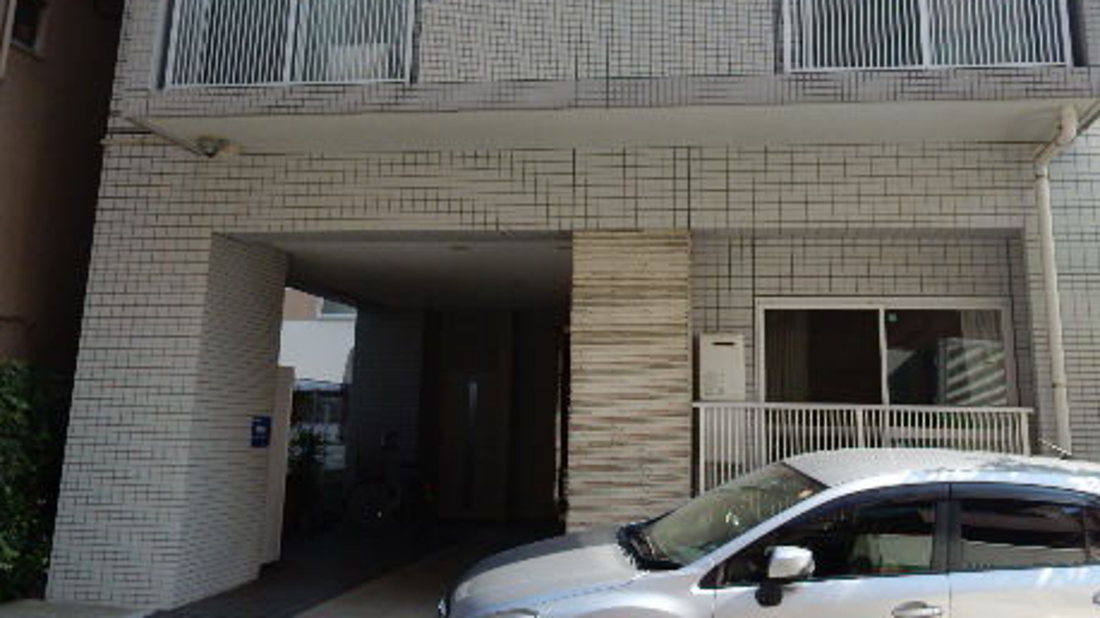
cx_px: 592
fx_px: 1108
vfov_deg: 30.4
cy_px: 120
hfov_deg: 52.7
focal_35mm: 38
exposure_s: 1/320
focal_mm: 4.5
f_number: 3.7
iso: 125
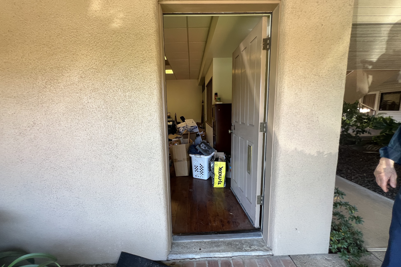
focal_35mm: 14
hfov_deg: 104.2
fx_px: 156
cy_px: 132
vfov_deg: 81.2
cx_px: 194
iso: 100
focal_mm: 1.57
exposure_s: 1/99
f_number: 1.8
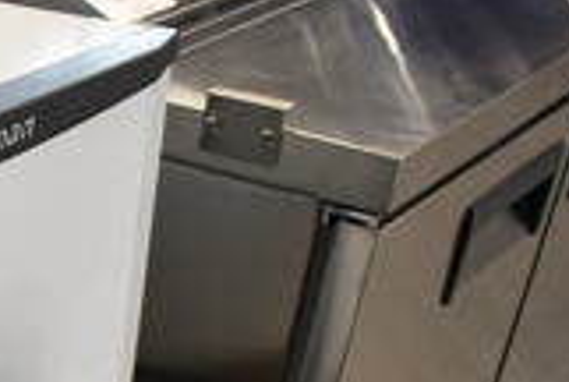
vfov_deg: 12.7
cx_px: -311
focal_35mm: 102
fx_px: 1615
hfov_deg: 17.7
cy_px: 594
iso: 400
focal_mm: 18
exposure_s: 1/30
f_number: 3.5
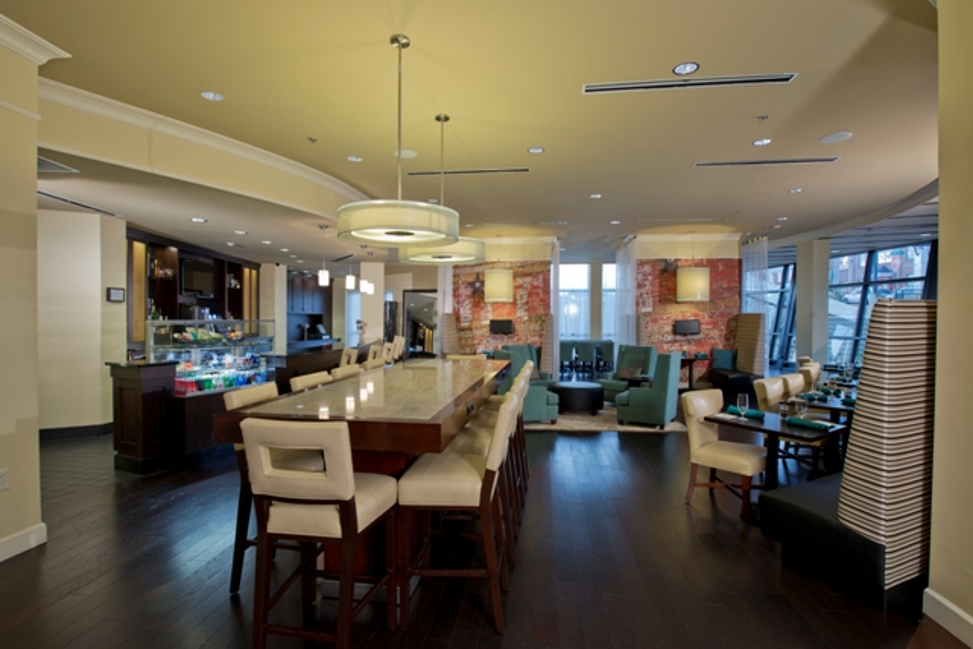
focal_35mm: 18
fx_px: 487
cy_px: 324
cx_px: 486
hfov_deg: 90.0
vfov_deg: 67.4
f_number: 10
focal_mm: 18
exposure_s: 1/2
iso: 200
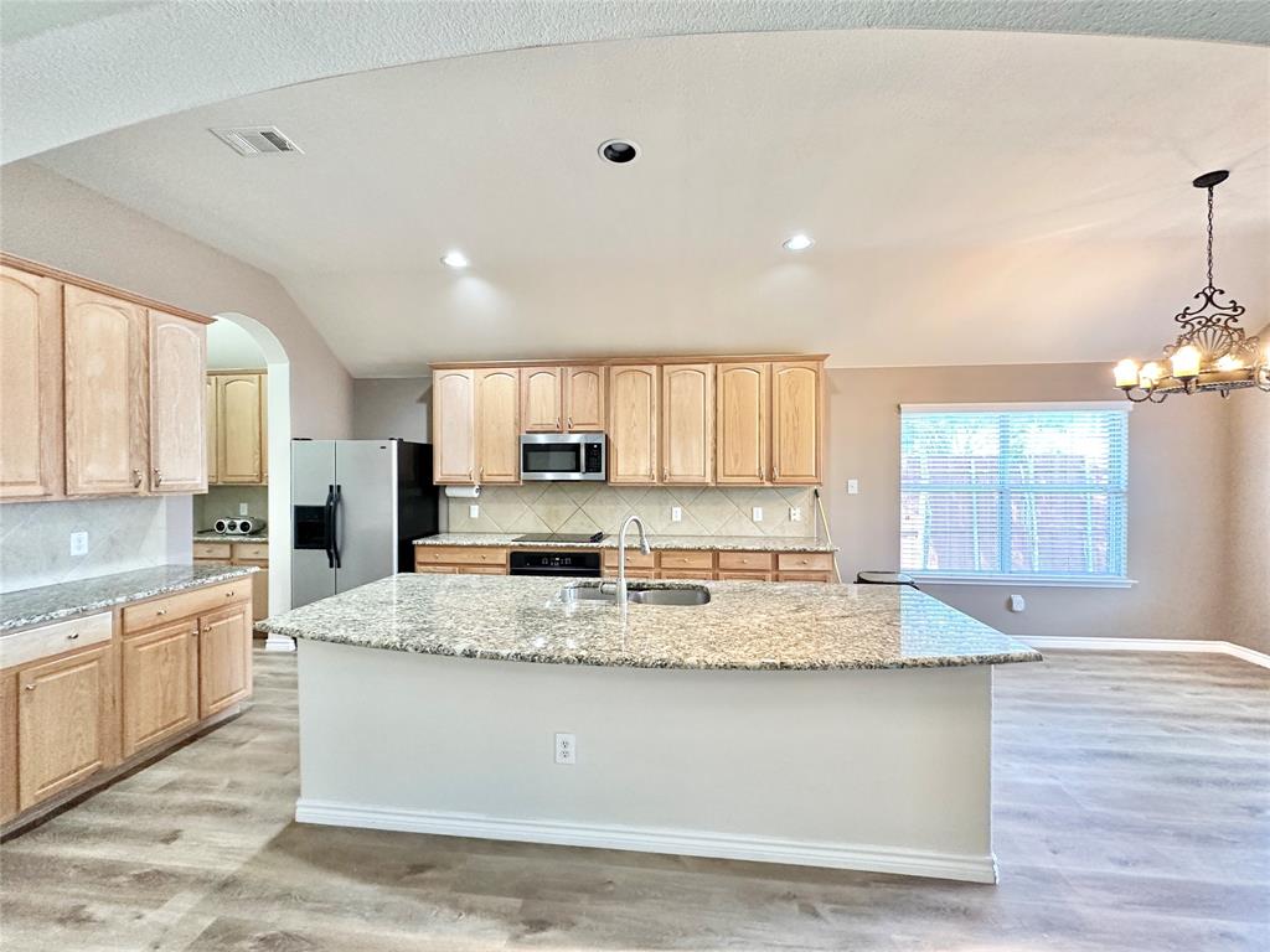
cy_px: 476
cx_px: 635
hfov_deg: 102.1
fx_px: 514
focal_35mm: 14
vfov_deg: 85.7
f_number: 2.2
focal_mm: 2.22
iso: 320
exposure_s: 1/60
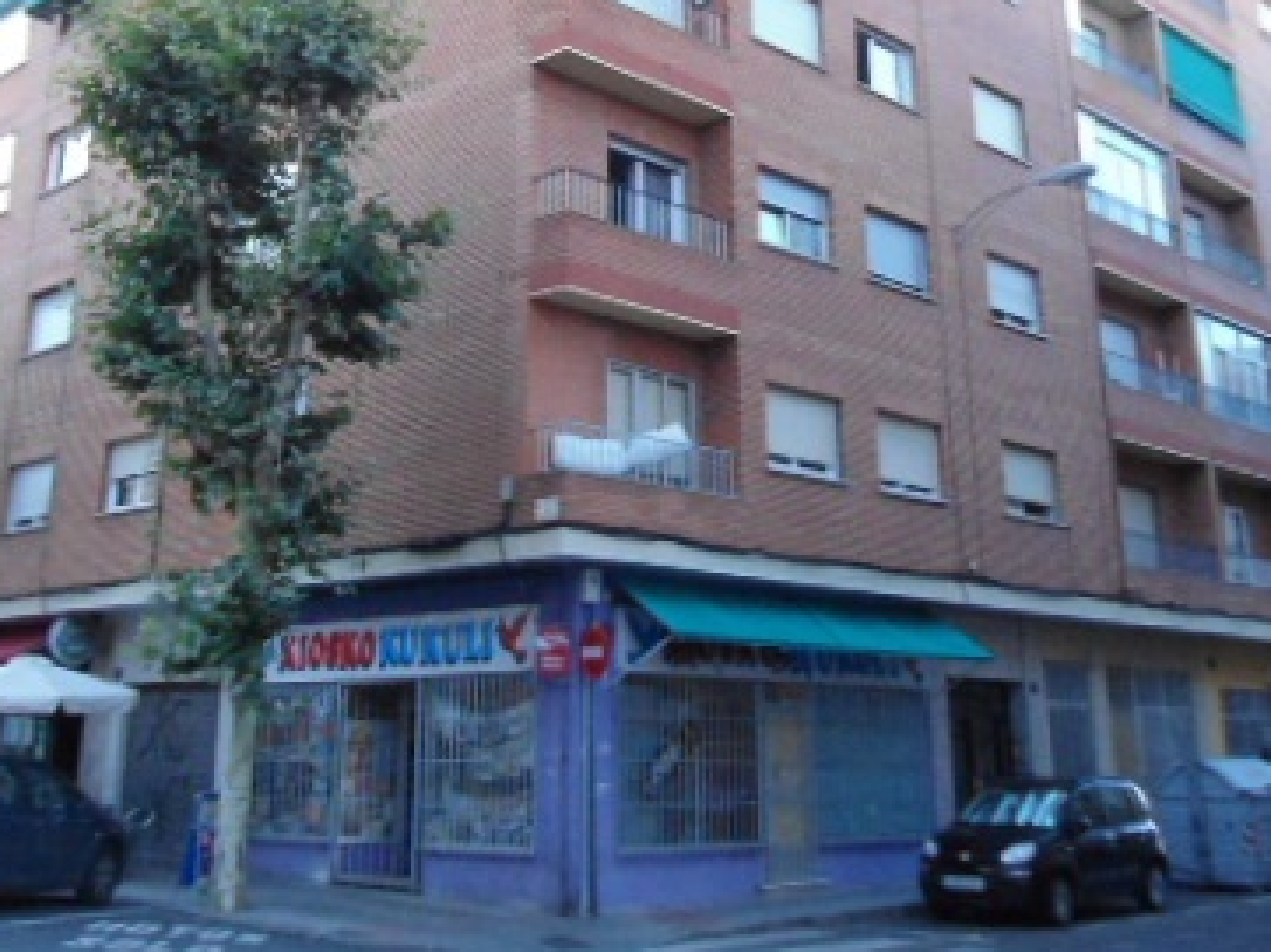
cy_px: 242
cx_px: 628
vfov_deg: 31.0
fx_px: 1688
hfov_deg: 41.3
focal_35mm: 46
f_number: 2.8
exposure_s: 1/30
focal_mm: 4.7
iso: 400
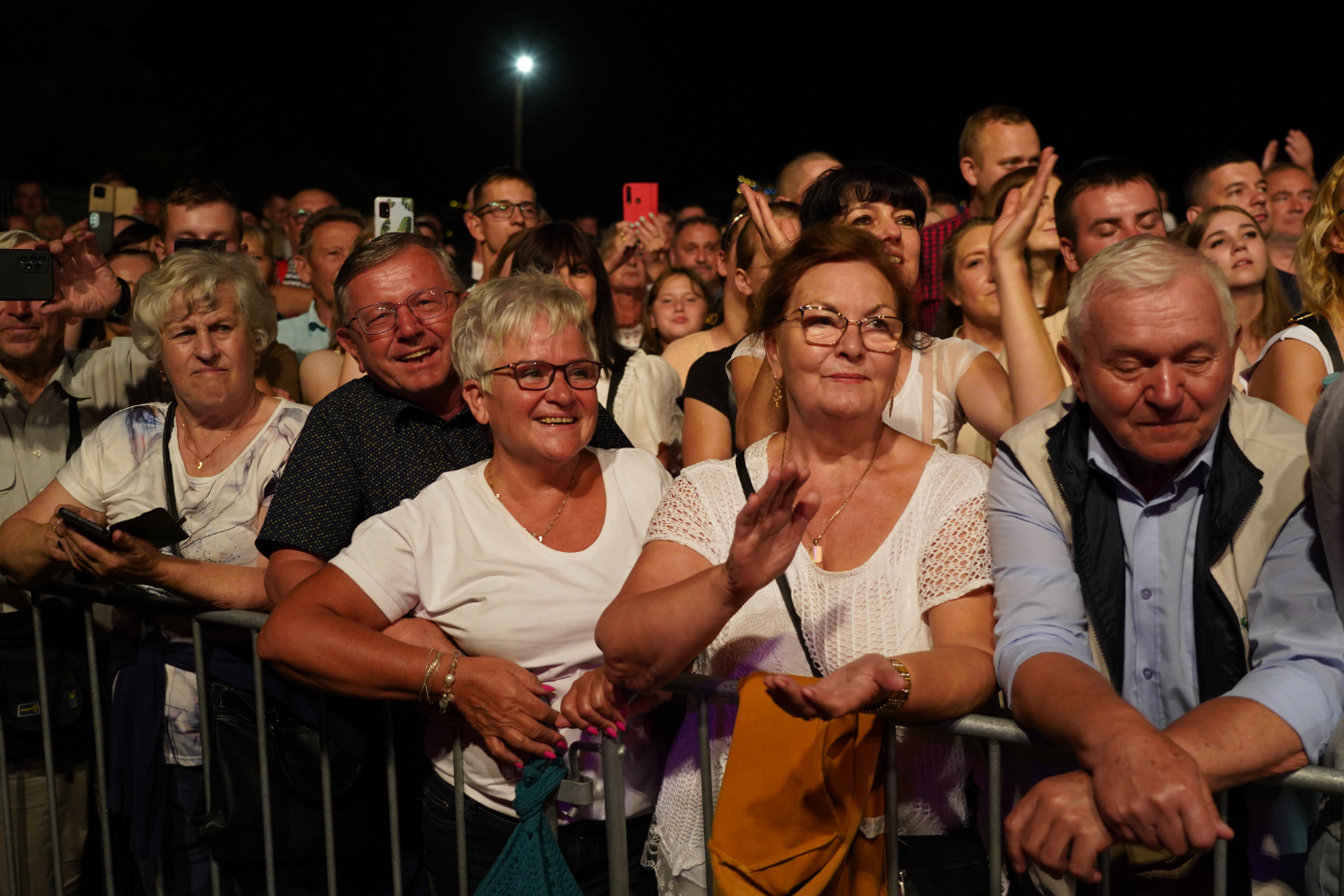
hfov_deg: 48.5
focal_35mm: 40
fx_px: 1493
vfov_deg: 33.4
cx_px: 672
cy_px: 448
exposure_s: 1/100
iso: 2500
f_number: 4
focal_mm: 40
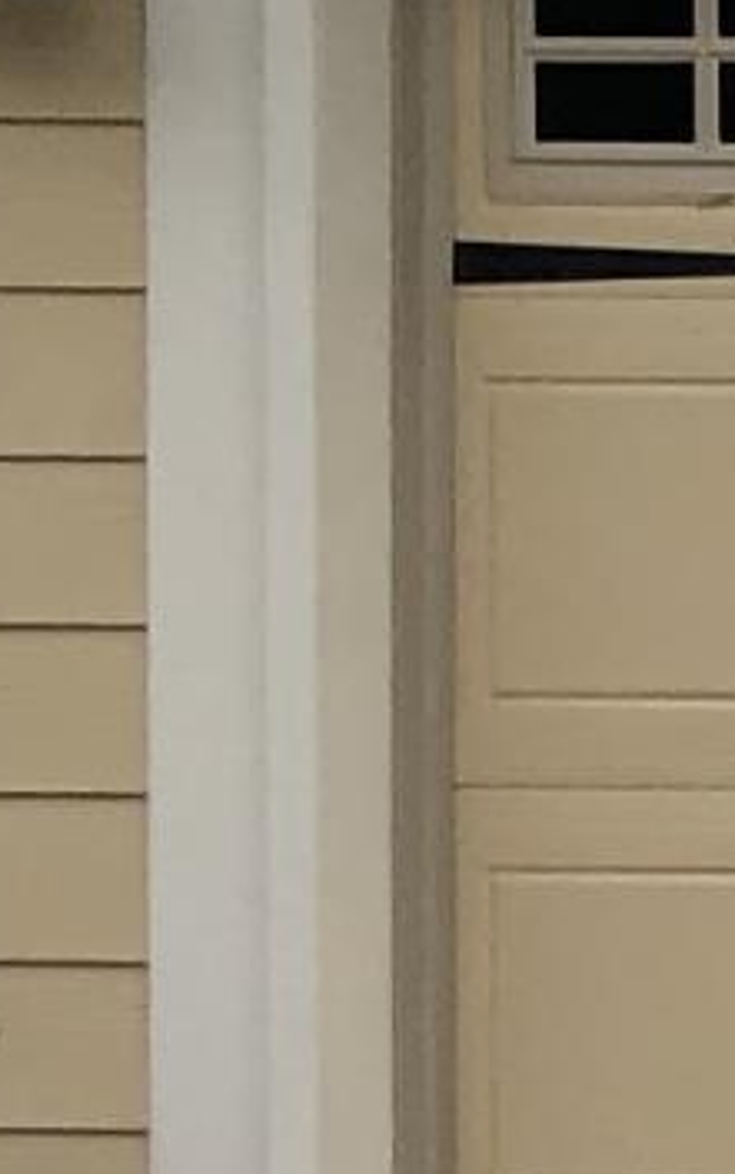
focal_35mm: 252
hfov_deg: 4.1
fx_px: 8067
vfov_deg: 8.3
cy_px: 782
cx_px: 4520
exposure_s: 1/331
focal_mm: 3.99
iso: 20
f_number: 1.8
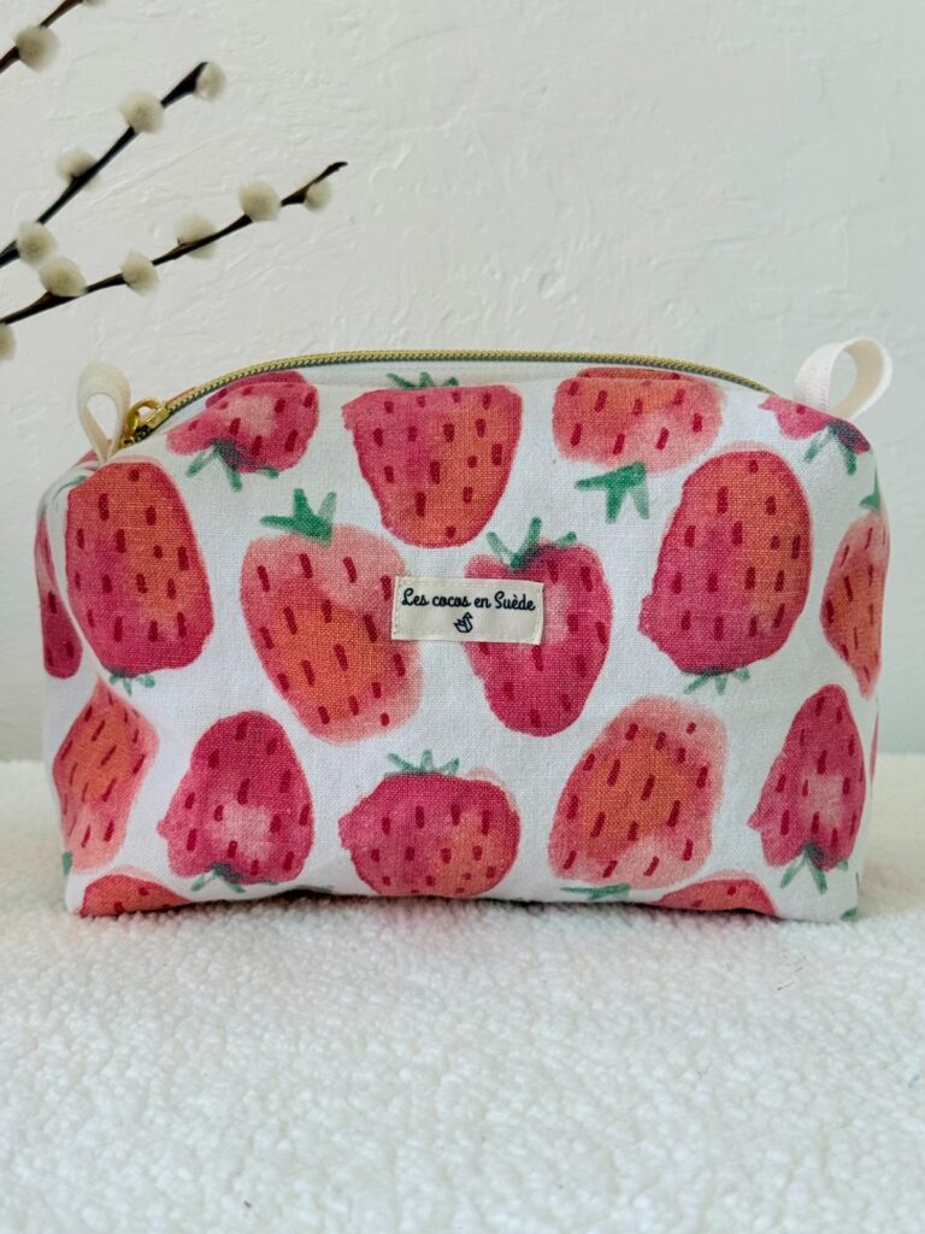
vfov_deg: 39.7
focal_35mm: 48
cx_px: 462
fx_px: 1710
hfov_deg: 30.3
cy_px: 617
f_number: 1.78
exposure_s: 1/121
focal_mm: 6.76
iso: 80
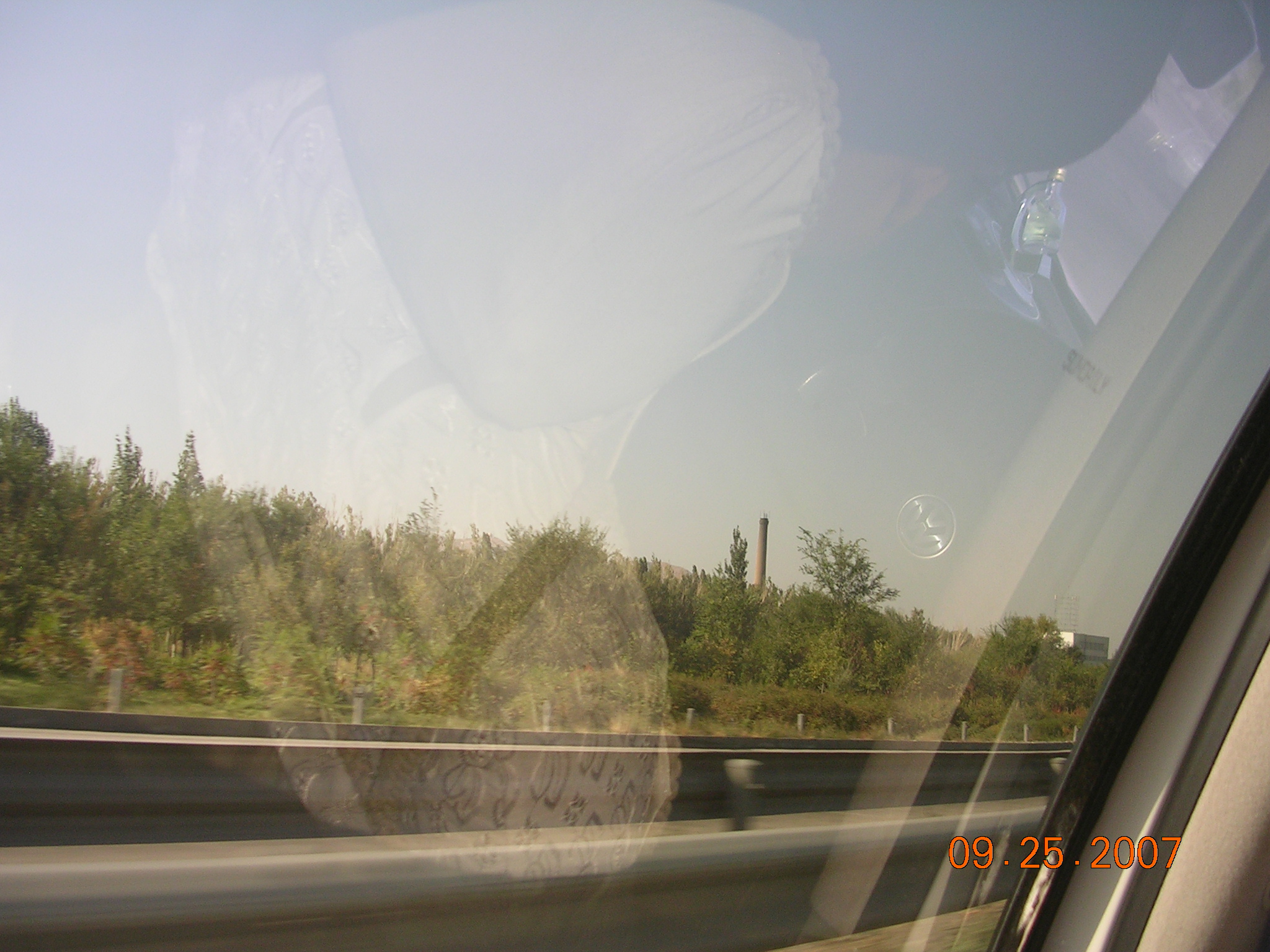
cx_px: 635
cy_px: 476
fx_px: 1394
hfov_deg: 49.0
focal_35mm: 38
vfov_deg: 37.7
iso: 50
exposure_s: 1/121
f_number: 2.8
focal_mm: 5.8
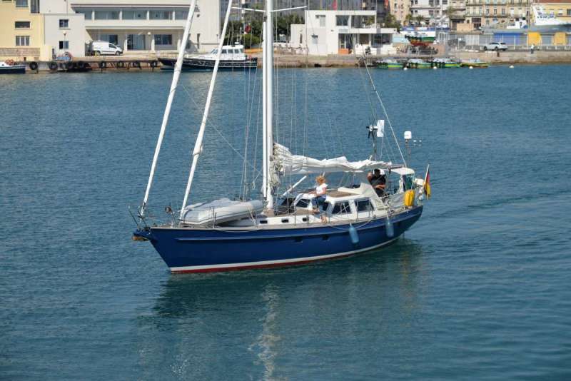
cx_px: 286
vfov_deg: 13.1
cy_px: 190
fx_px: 1666
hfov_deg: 19.4
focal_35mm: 105
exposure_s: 1/250
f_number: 8
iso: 200
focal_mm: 105
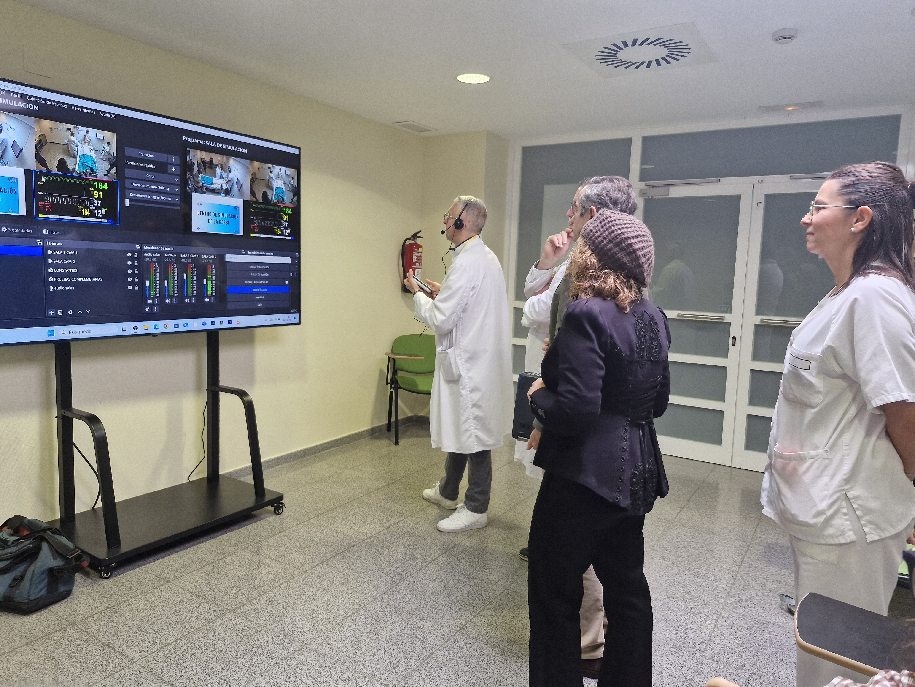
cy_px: 344
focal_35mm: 23
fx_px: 608
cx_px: 458
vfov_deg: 58.9
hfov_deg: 73.9
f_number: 1.8
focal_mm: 5.54
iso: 320
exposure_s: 1/120
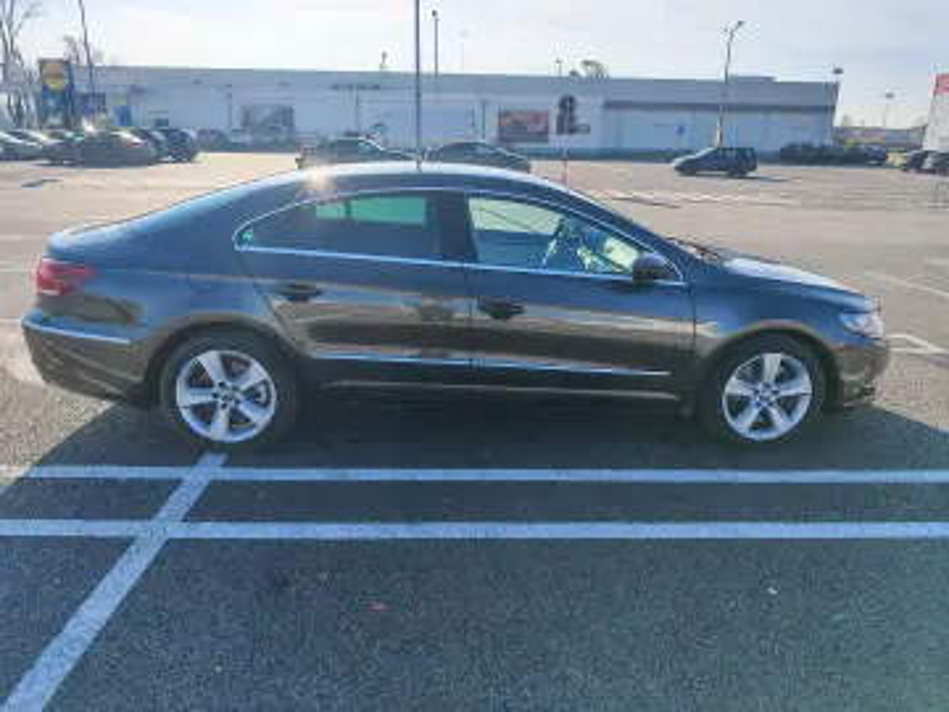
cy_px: 356
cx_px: 474
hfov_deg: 71.6
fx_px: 658
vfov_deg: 56.8
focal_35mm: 24
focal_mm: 6.83
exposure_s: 1/4400
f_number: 2
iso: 100
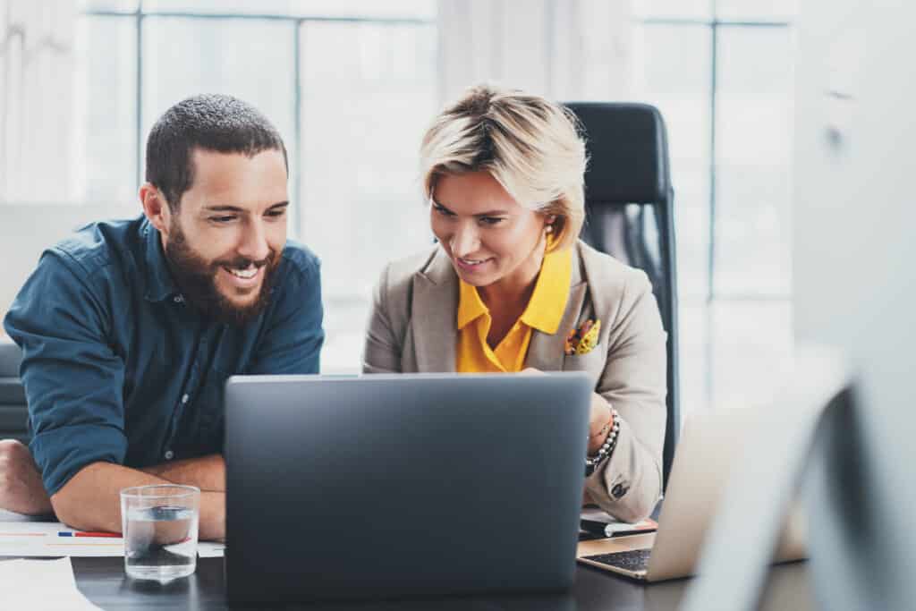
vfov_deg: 24.6
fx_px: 1400
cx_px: 458
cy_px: 306
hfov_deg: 36.2
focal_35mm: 55
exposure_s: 1/100
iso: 100
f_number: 1.8
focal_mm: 55
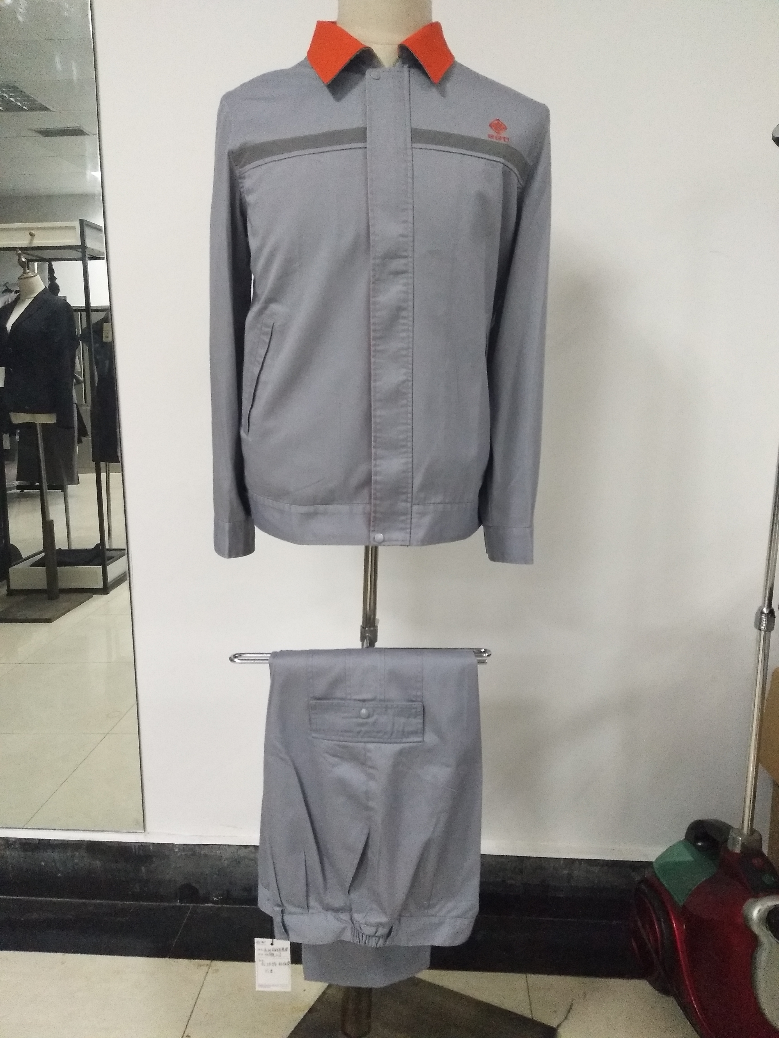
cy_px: 519
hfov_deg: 53.1
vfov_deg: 67.3
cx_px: 390
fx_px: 780
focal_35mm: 26
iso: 640
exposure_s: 1/25
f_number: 2
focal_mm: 3.88
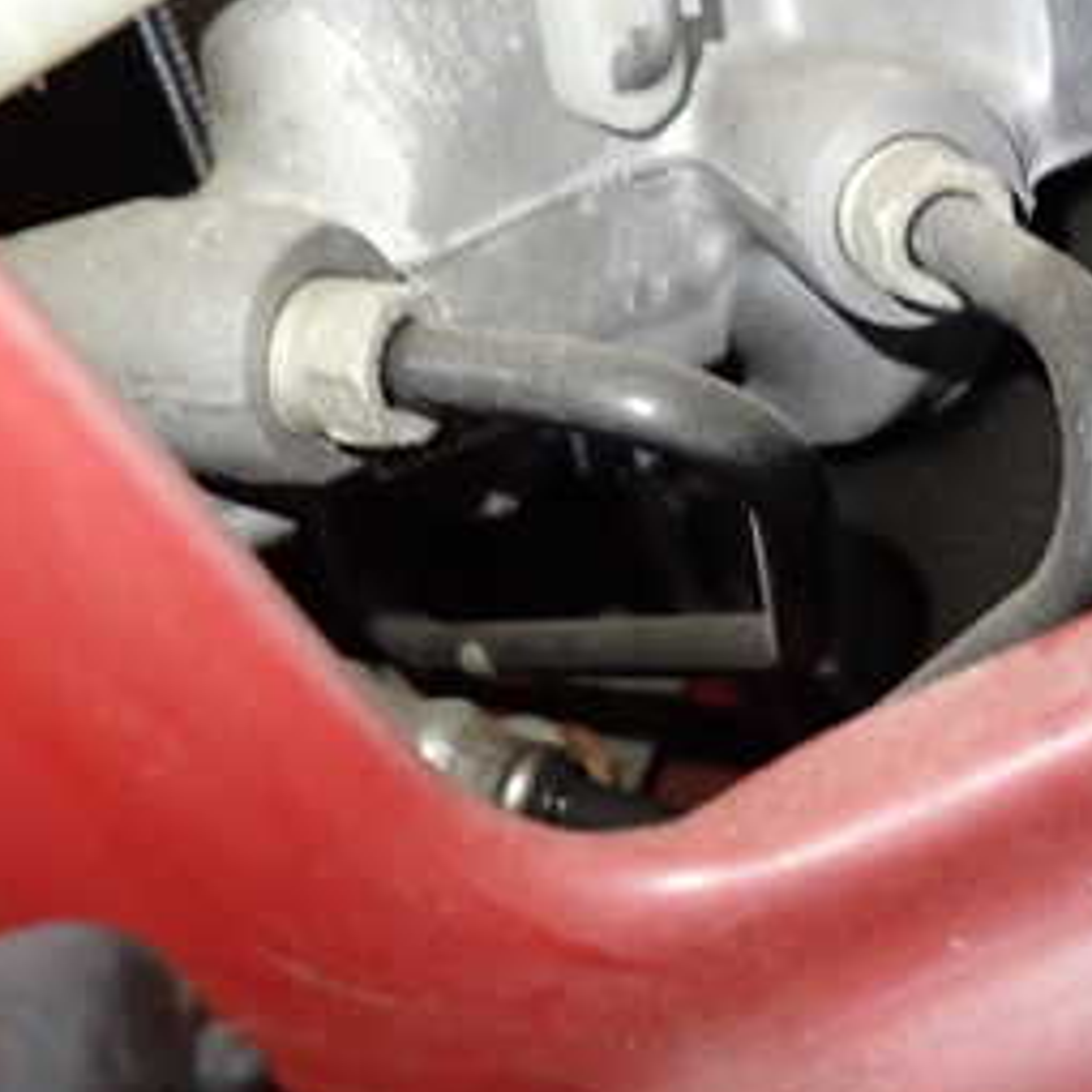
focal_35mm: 52
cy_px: 334
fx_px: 1856
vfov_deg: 32.4
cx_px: 856
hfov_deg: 32.0
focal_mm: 4.5
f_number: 2
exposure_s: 1/30
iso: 400
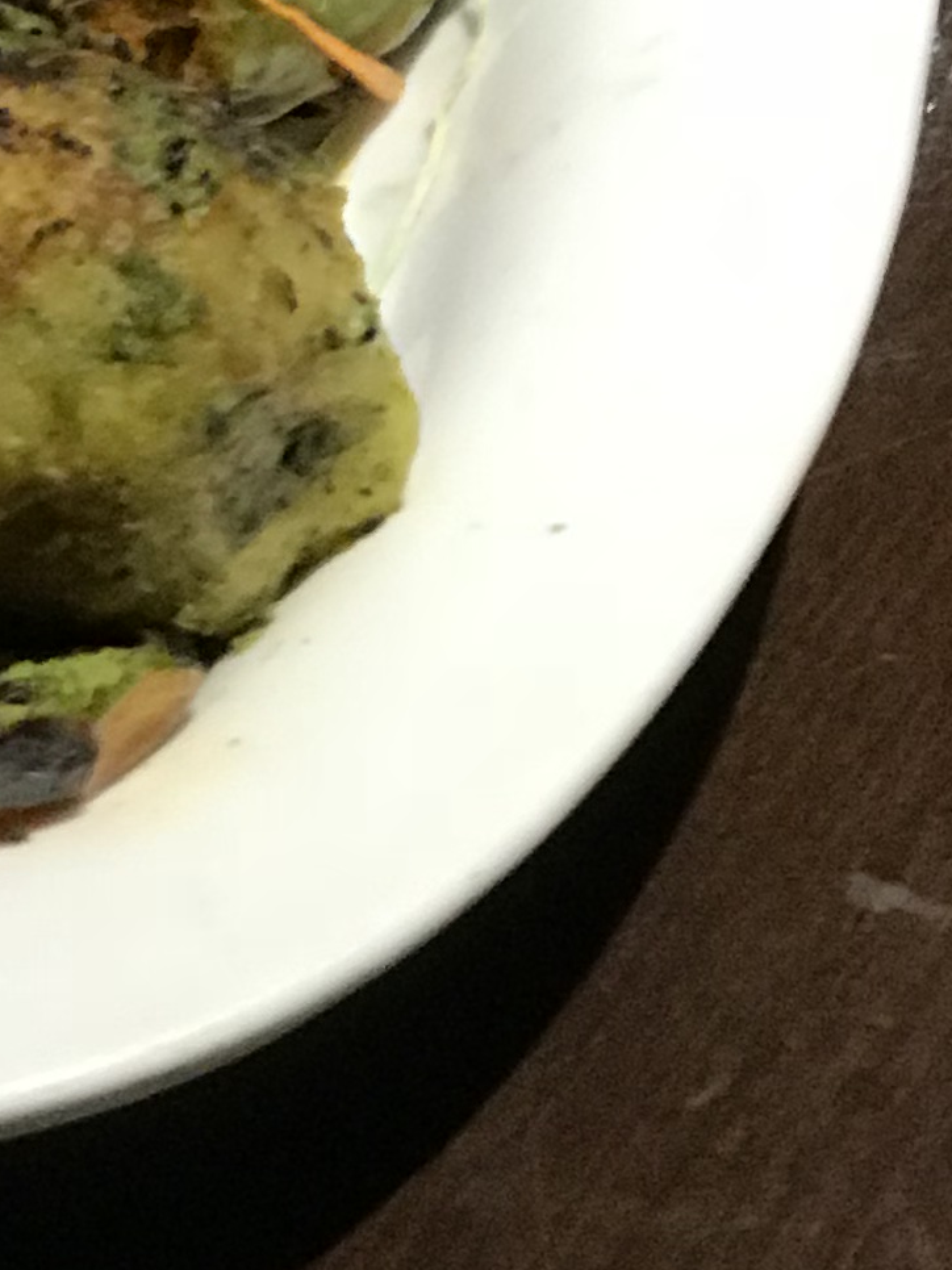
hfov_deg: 6.2
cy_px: -933
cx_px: -485
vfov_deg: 8.1
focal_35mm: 238
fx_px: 8731
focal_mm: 6.6
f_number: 2.8
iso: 250
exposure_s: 1/50
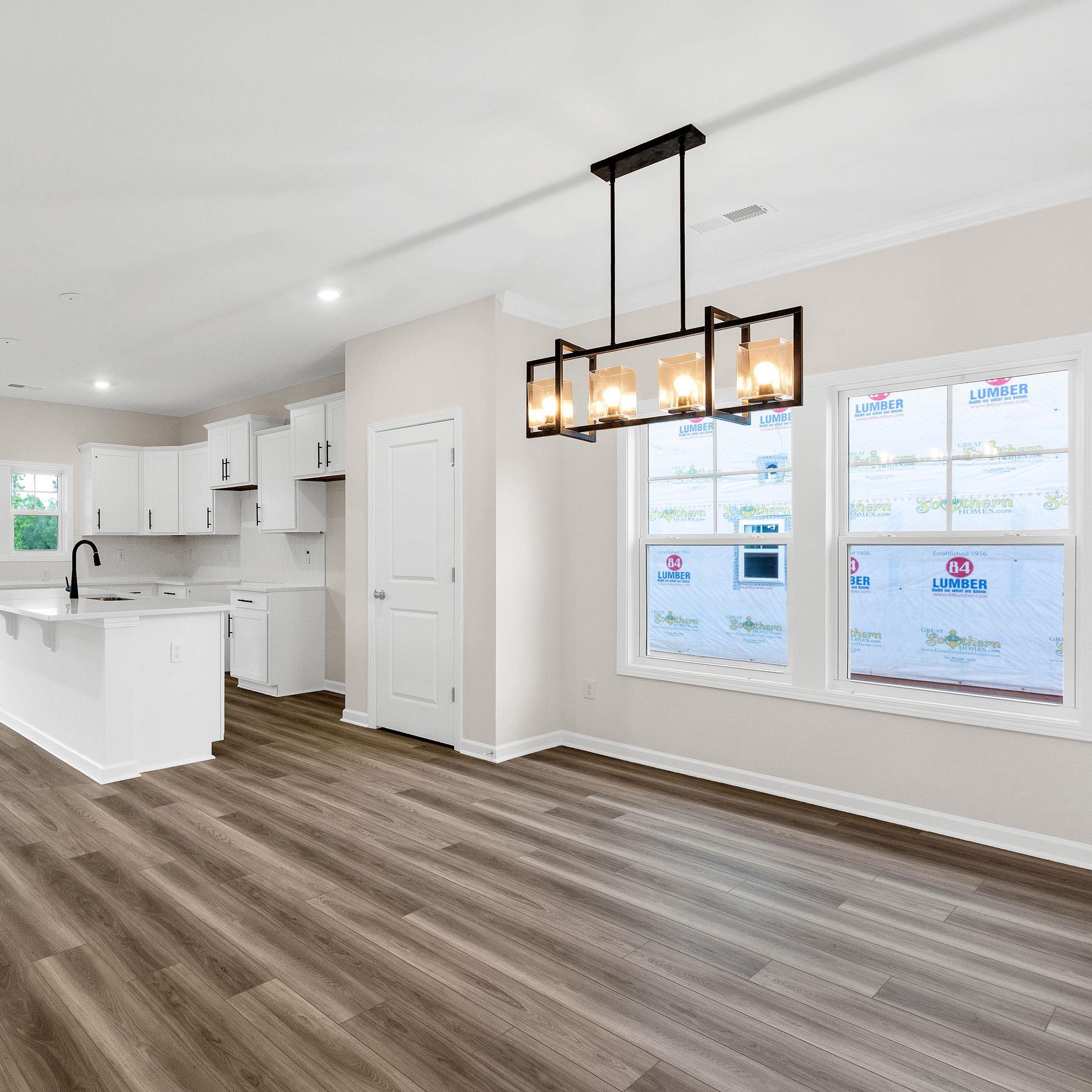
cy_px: 559
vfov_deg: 72.1
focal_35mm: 21
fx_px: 749
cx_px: 320
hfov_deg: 69.0
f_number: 9
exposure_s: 1/20
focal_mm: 16
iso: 320
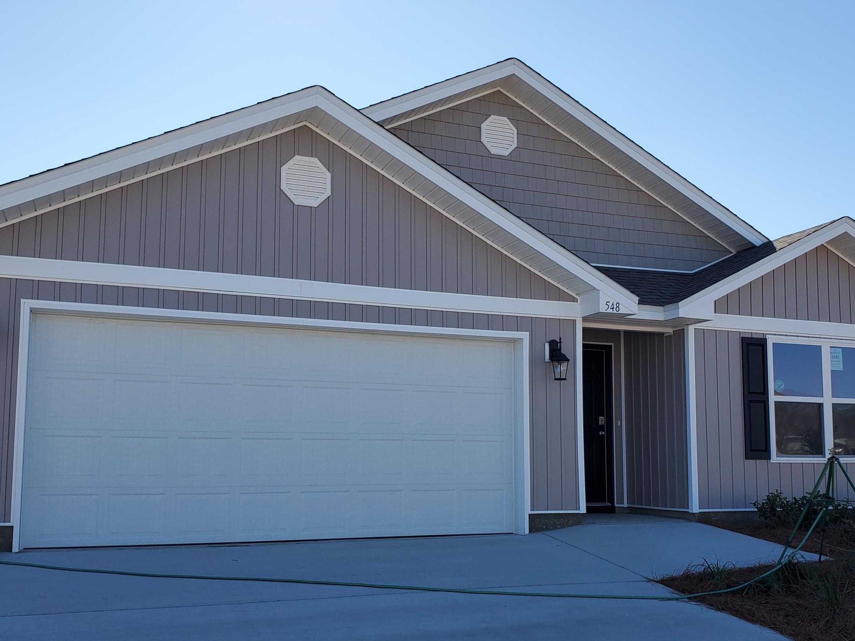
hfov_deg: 52.6
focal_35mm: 35
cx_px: 457
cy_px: 390
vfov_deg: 40.5
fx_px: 864
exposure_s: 1/1182
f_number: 2.4
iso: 50
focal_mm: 4.3
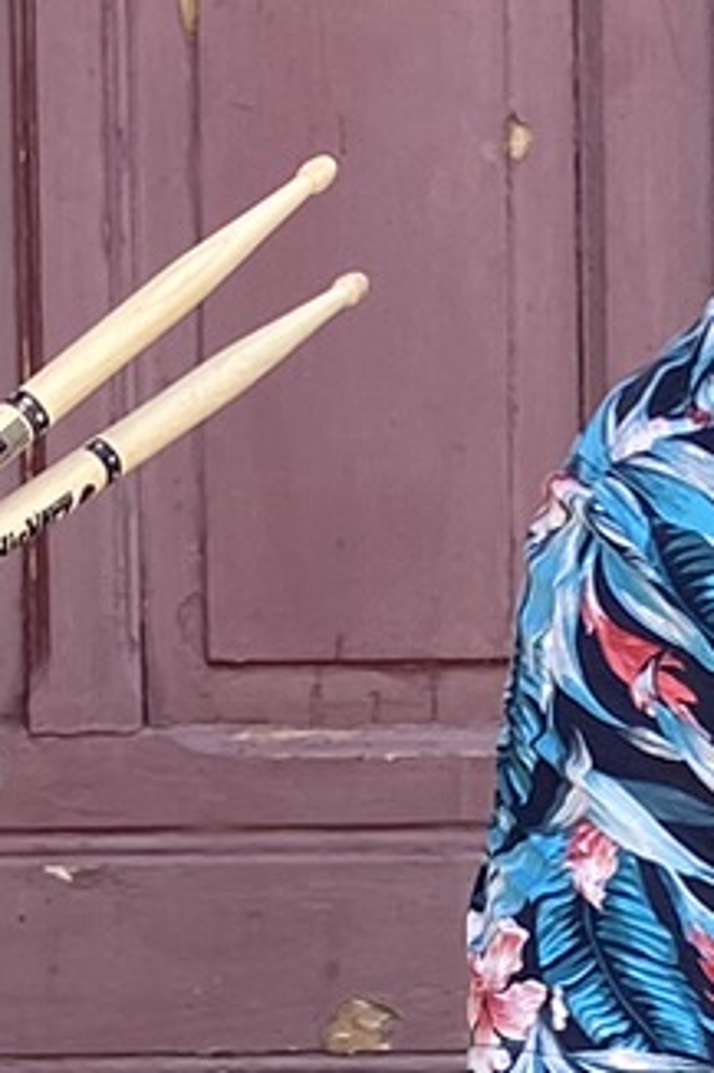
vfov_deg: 12.1
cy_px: 615
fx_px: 5062
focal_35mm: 170
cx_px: 415
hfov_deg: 8.1
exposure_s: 1/620
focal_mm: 4.25
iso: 32
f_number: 1.8
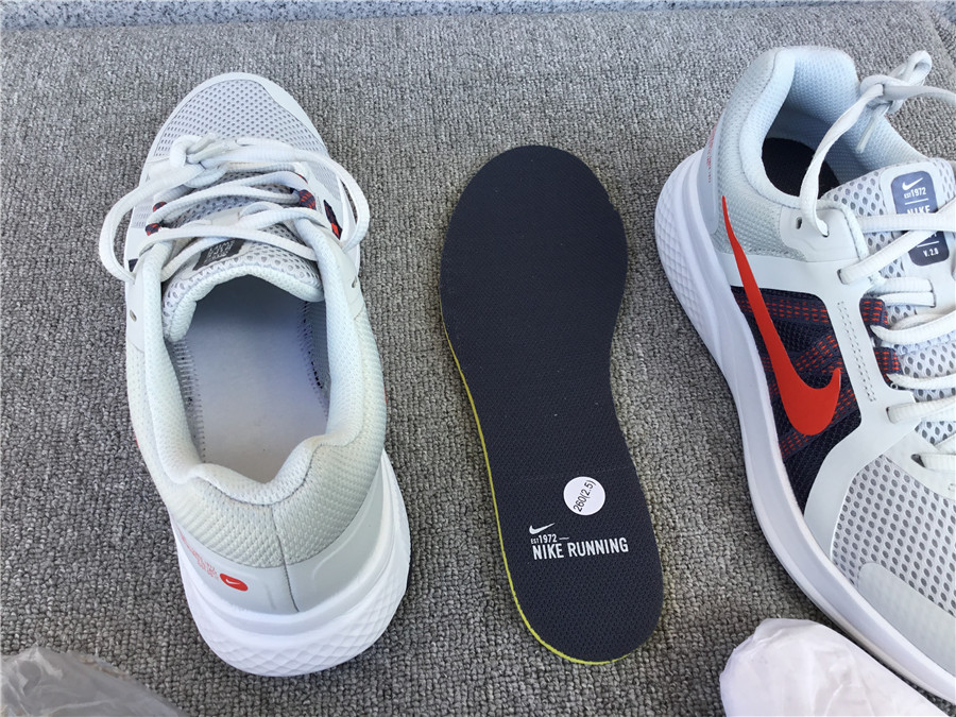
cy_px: 358
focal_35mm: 31
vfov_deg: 45.4
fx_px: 856
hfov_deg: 58.4
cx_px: 478
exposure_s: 1/144
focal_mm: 3.3
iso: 25
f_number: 2.4
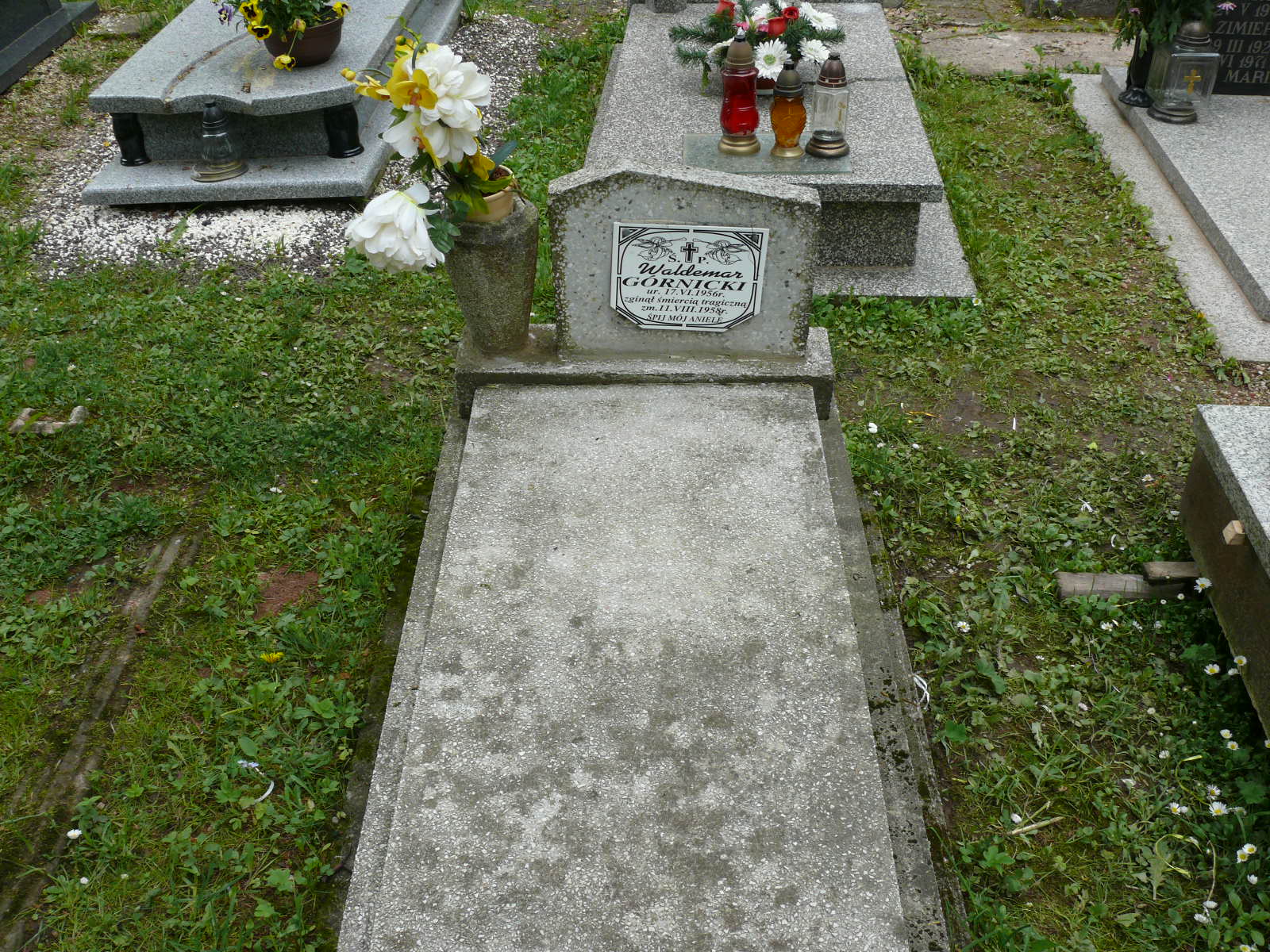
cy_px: 476
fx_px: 1284
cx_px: 635
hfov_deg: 52.6
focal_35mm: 35
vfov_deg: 40.7
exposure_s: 1/200
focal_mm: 7.4
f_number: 5
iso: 100
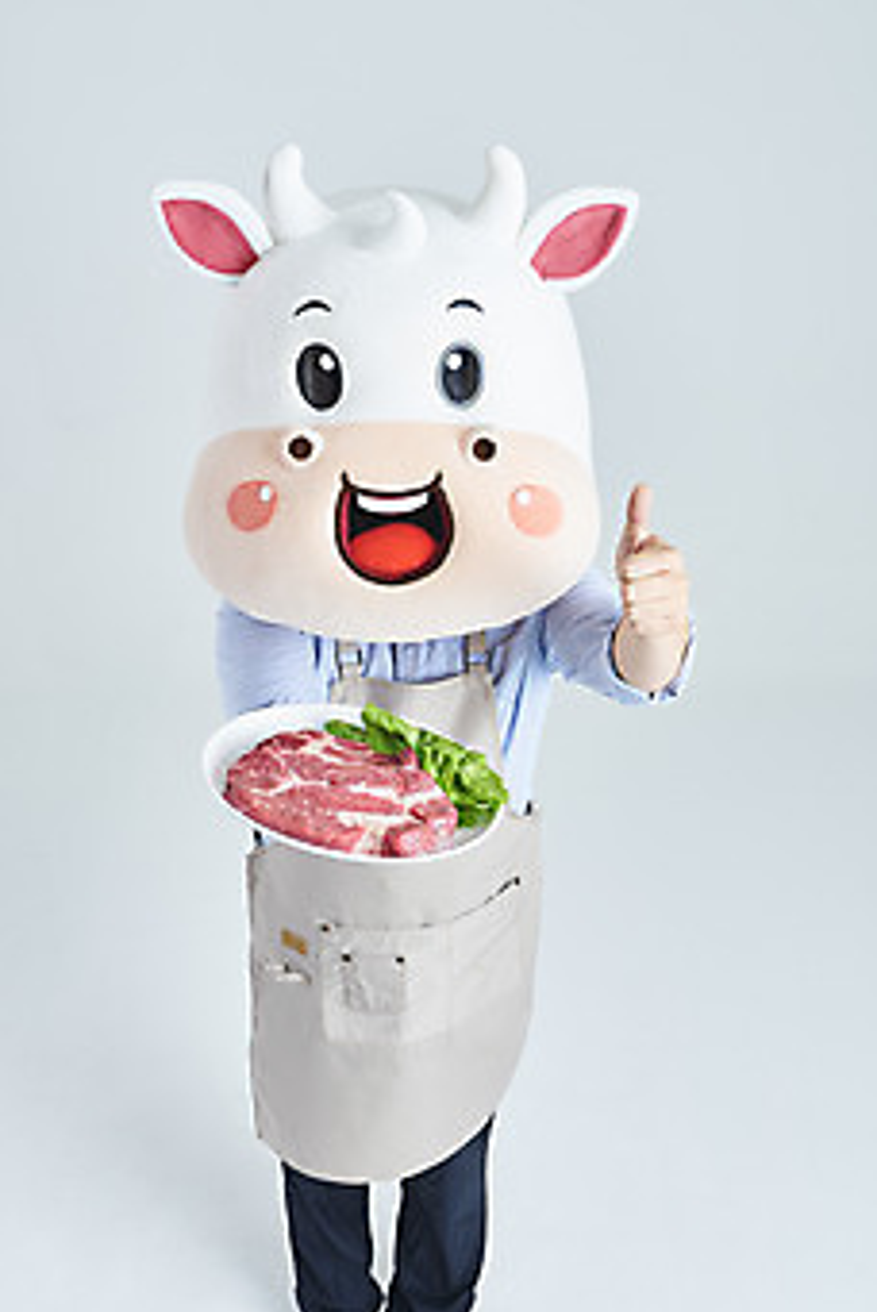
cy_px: 739
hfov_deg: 32.7
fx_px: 1495
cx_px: 413
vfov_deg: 47.3
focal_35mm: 41
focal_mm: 35
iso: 100
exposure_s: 1/125
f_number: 14
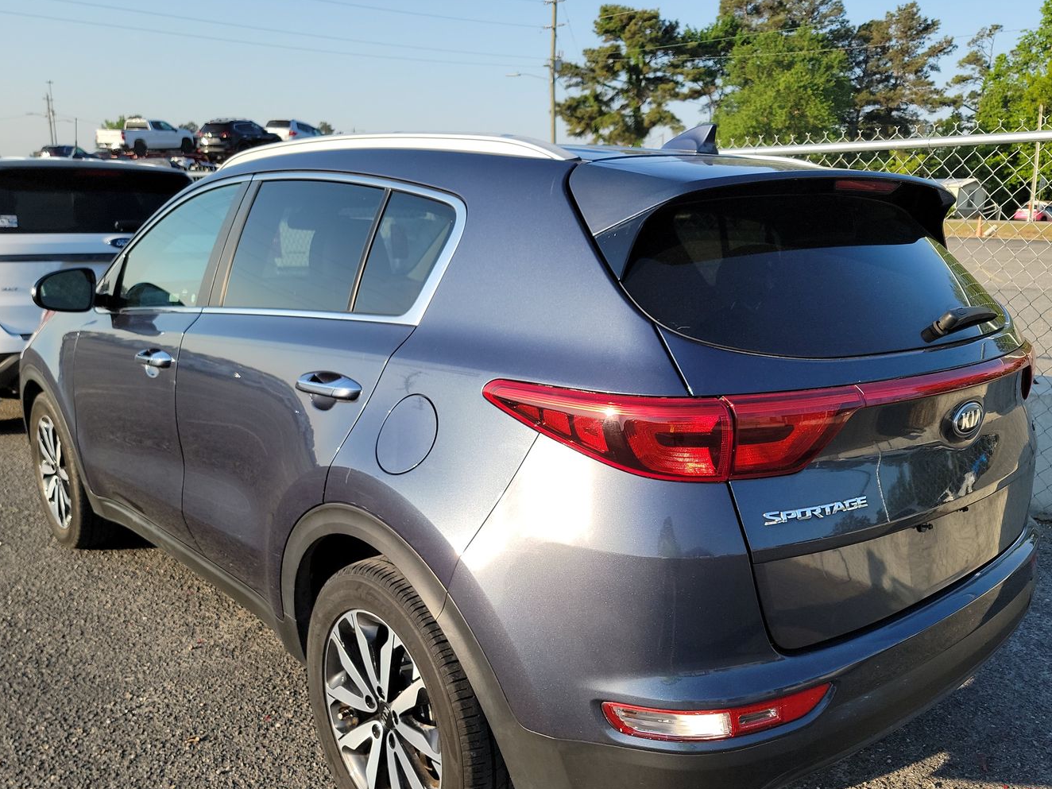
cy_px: 467
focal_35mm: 29
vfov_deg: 48.0
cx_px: 556
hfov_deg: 61.6
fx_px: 881
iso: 50
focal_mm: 6.7
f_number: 1.8
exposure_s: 1/410
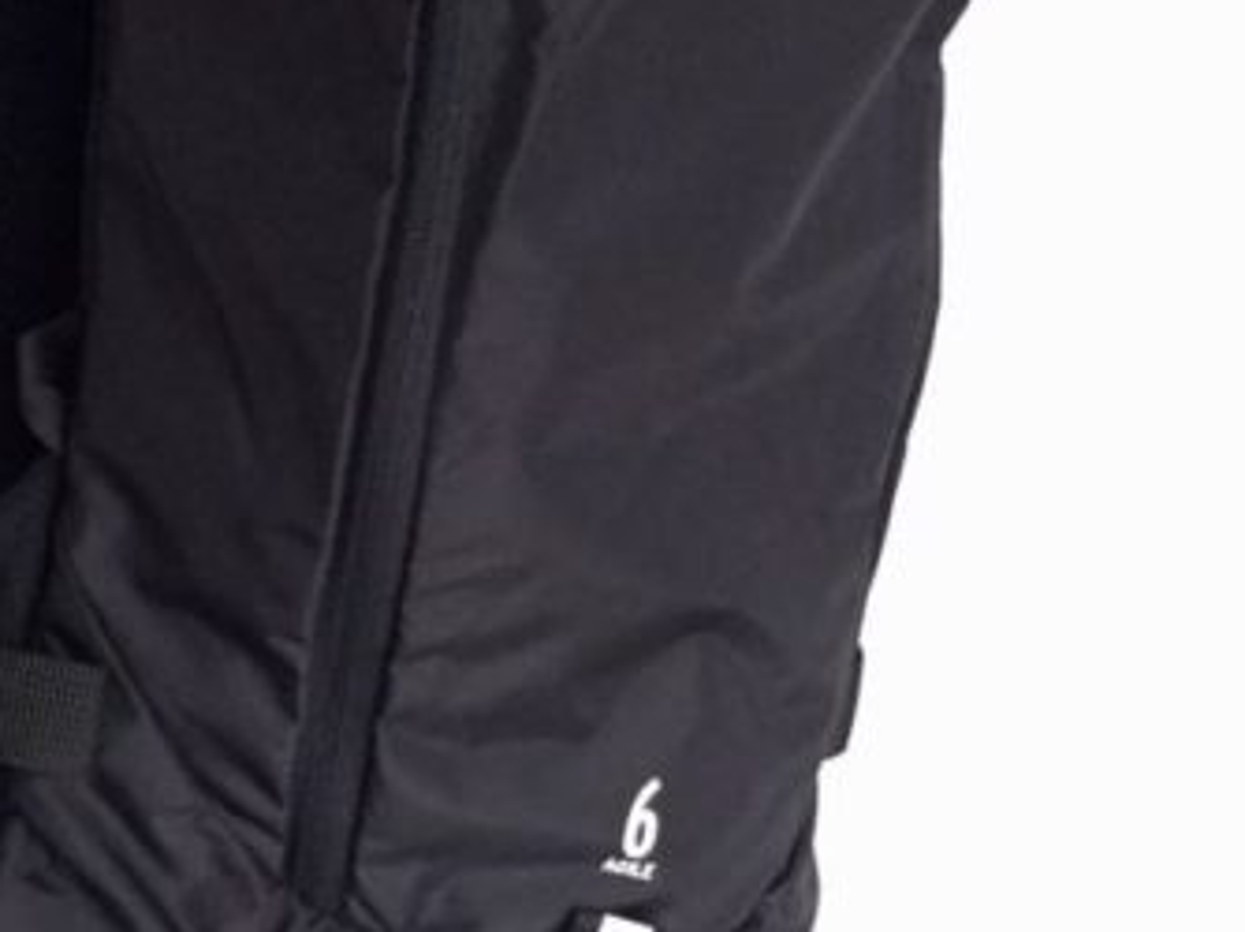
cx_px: 283
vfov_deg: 16.6
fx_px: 3199
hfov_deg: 21.8
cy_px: 339
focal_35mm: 89
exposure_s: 1/30
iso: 200
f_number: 2.2
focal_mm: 4.15
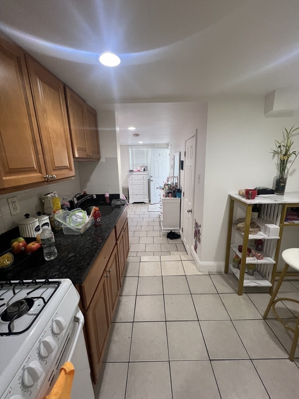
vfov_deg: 106.2
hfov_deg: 89.9
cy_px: 200
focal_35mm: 13
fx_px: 150
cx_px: 150
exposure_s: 1/60
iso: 125
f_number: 1.8
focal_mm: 1.57
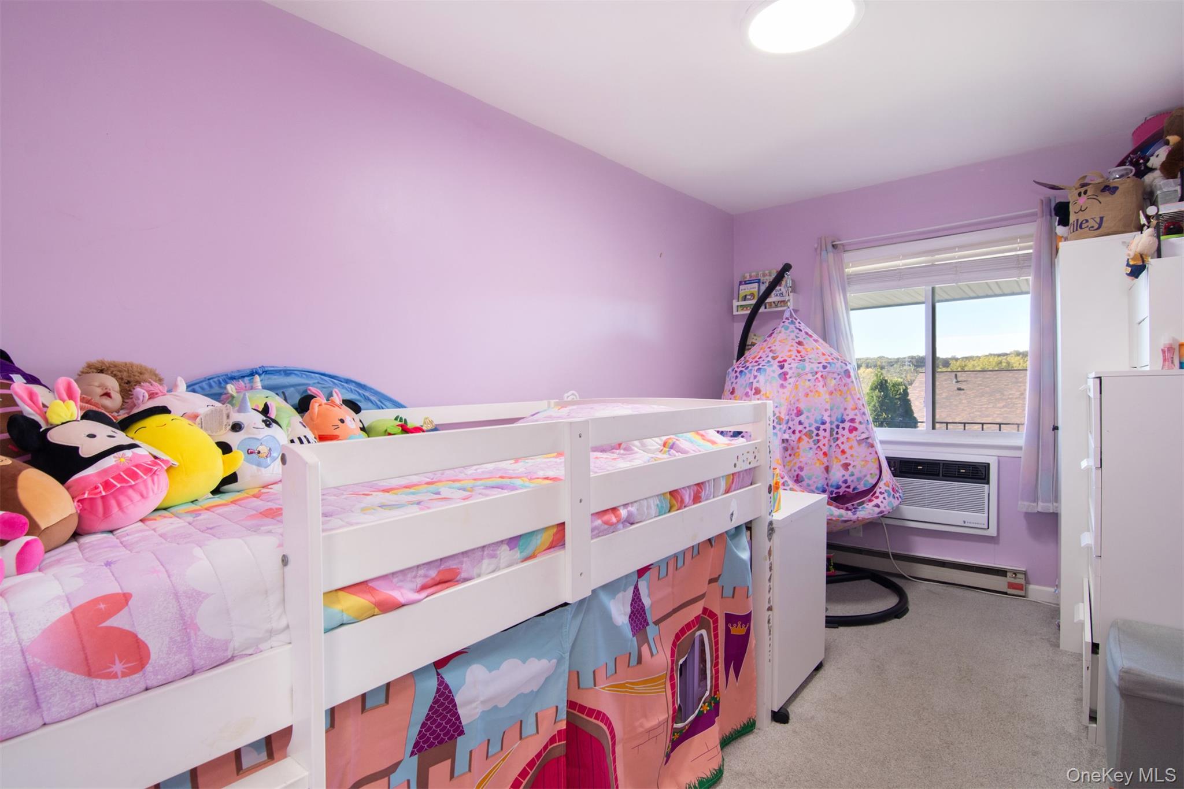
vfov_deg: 72.0
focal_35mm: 16
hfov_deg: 95.0
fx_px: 543
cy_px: 394
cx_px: 592
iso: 640
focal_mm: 11
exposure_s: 1/30
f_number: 8
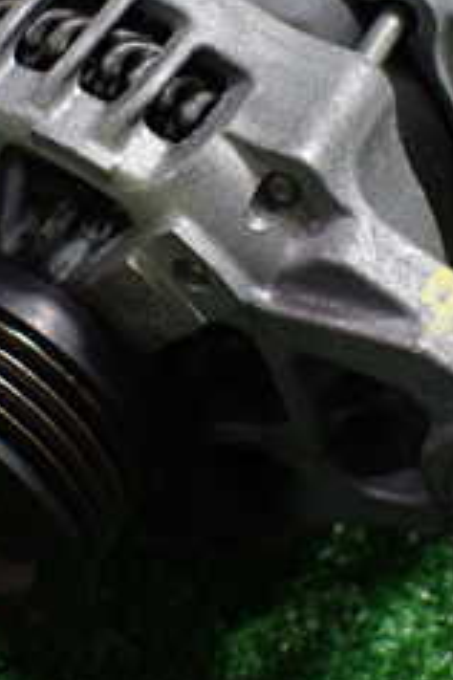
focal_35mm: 79
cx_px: 135
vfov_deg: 25.3
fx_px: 1491
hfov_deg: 17.2
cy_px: 149
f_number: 2.3
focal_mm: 5.4
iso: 640
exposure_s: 1/125
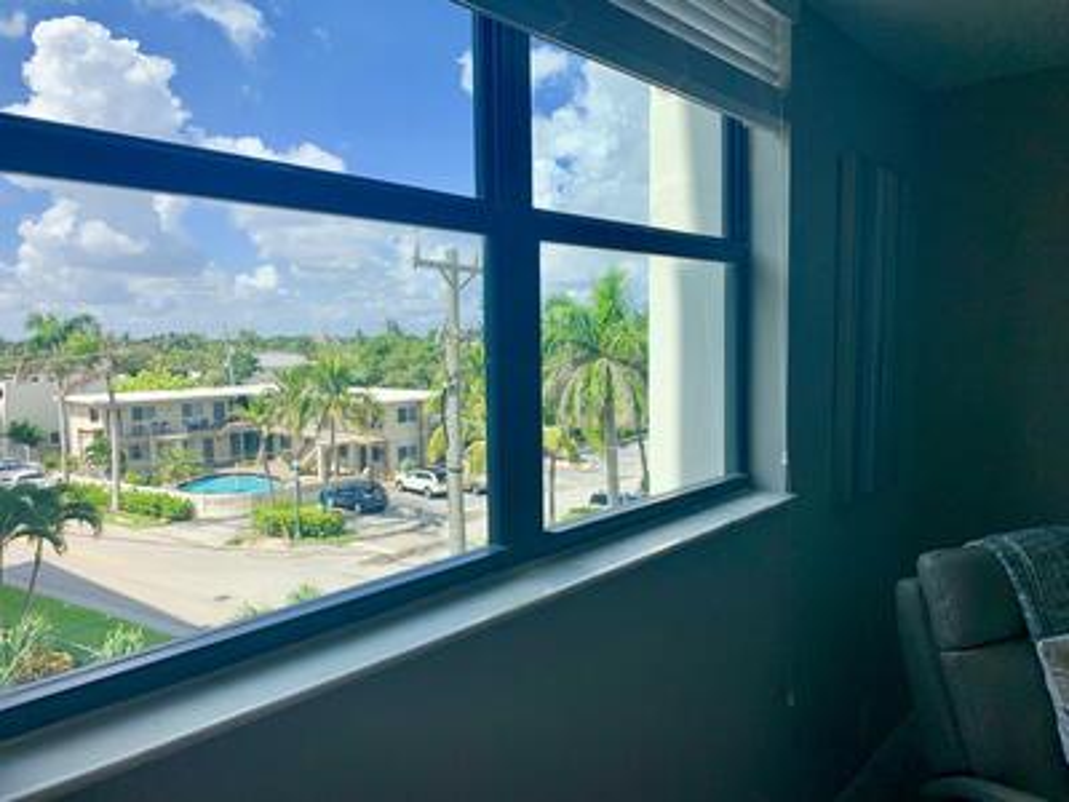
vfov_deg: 53.1
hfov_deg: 67.3
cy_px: 401
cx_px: 534
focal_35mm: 26
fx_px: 803
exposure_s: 1/696
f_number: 1.8
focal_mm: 4.25
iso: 25
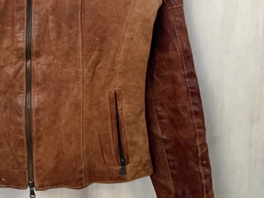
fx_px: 465
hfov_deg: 30.6
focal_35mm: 61
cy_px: -2
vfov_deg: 23.0
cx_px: 41
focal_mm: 5.1
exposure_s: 1/60
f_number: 1.6
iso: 200
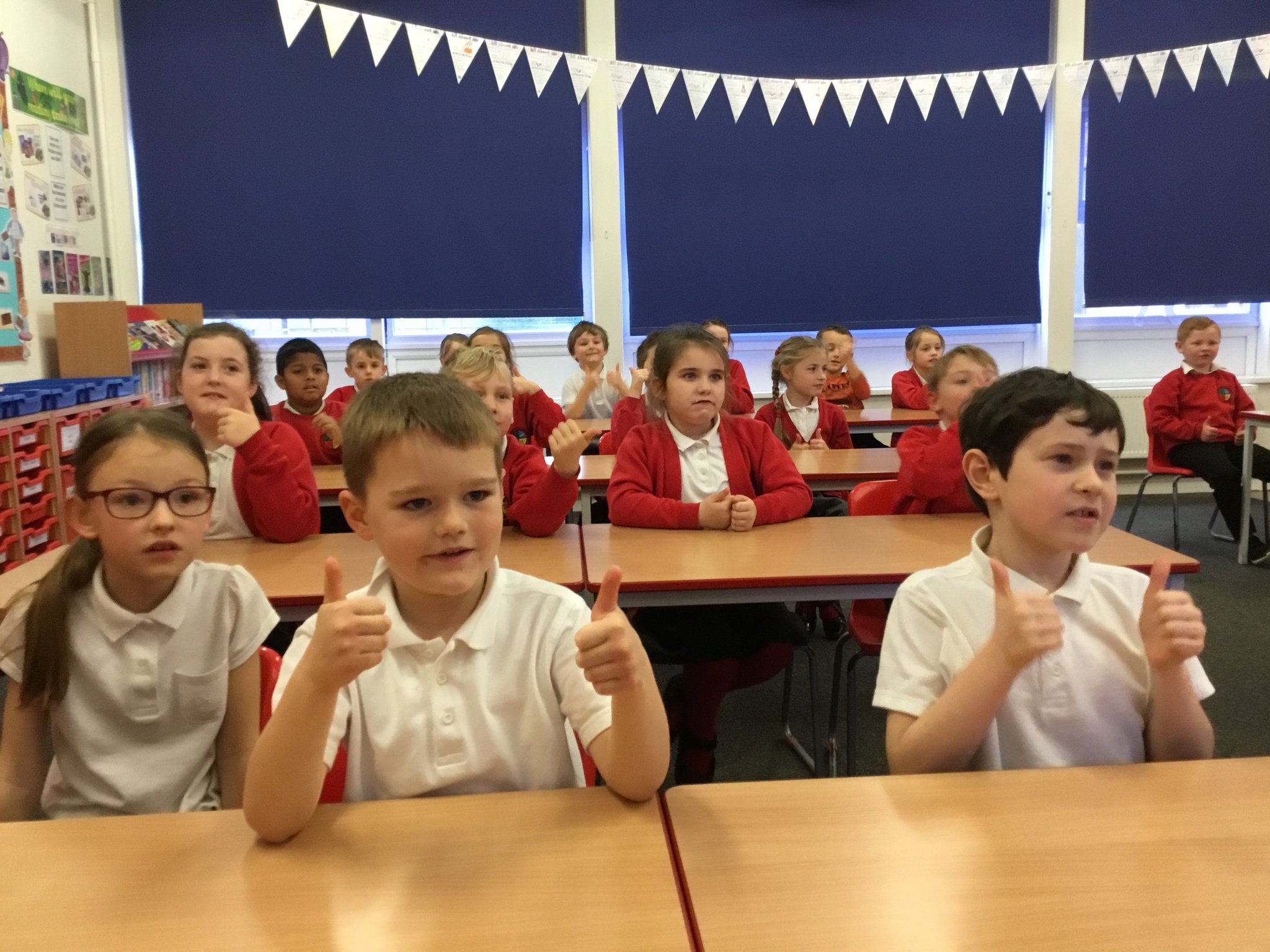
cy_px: 476
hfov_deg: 58.4
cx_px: 635
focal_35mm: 31
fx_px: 1137
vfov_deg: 45.4
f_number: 2.4
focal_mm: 3.3
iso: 200
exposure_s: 1/33
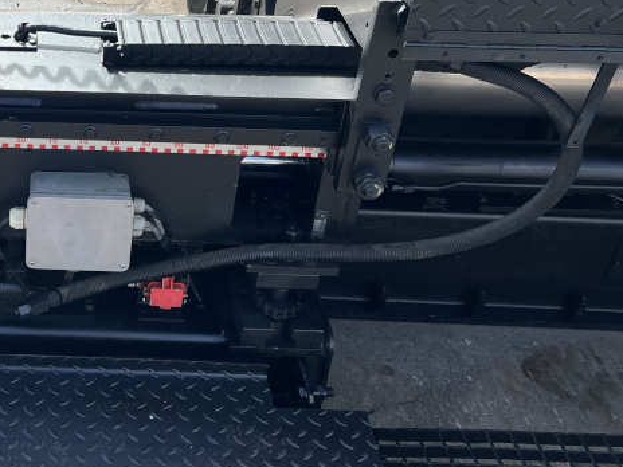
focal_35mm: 56
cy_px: 132
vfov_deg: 25.9
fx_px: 1008
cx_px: 4
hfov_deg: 31.8
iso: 50
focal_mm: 5.7
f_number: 1.5
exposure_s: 1/1808
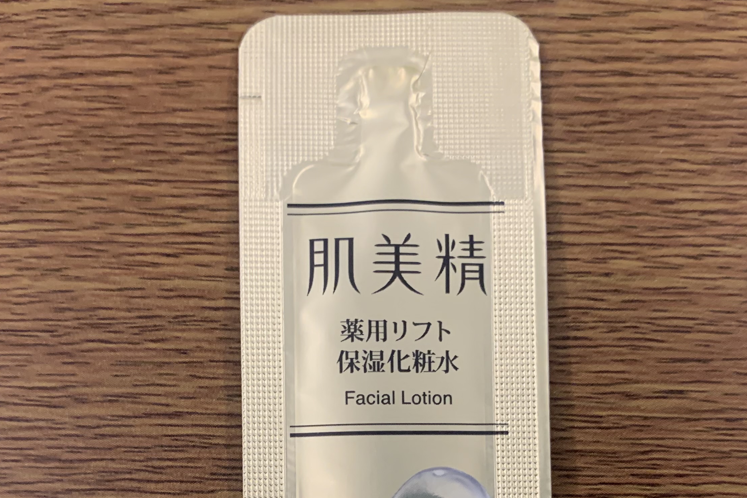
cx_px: 388
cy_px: 498
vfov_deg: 26.1
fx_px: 1017
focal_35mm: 49
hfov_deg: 40.3
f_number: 1.8
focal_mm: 4.25
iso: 320
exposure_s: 1/60
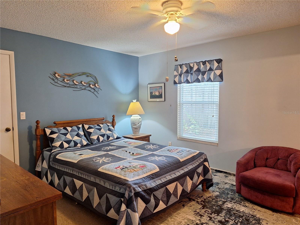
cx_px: 150
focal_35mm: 23
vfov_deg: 58.9
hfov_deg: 73.9
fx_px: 199
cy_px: 112
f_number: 1.8
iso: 250
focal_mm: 5.54
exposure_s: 1/33
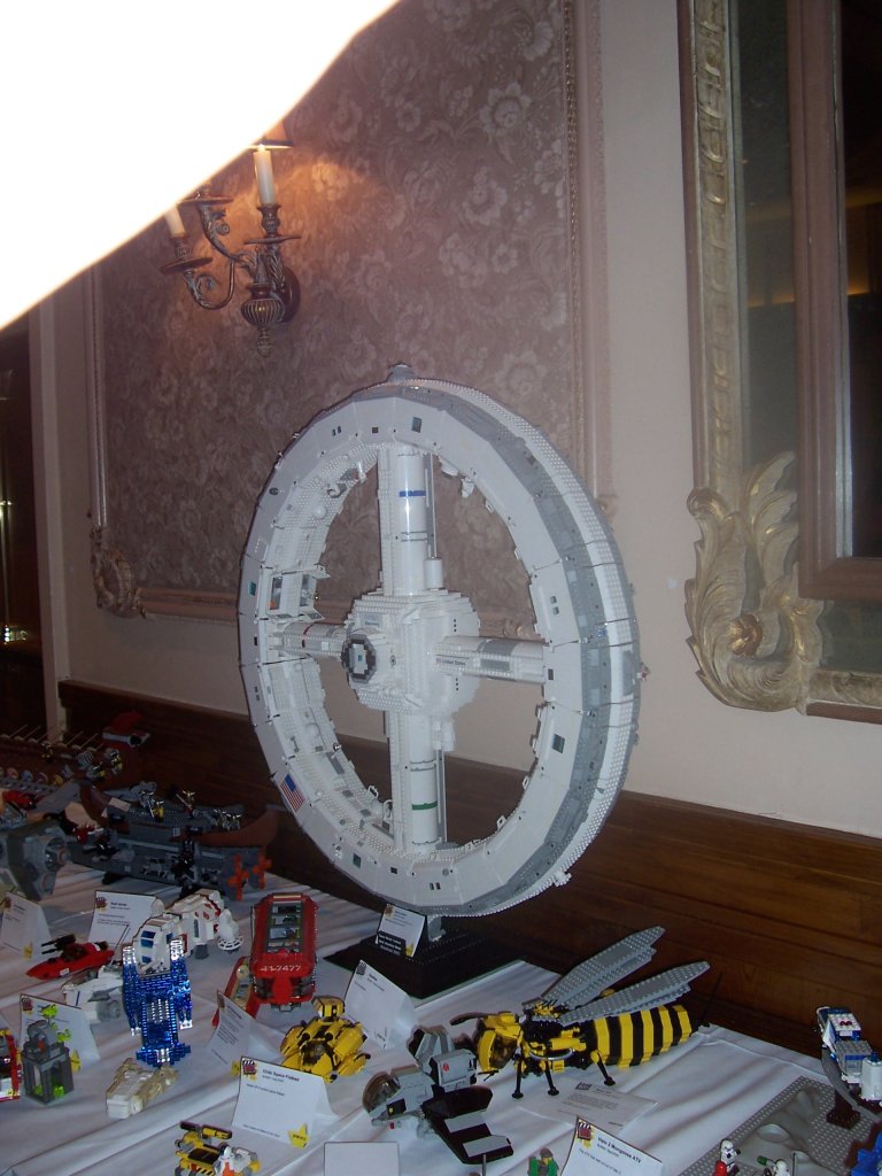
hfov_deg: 41.8
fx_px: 1155
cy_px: 588
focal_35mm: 34
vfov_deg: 54.0
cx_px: 441
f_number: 2.7
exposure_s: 1/60
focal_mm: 5.6
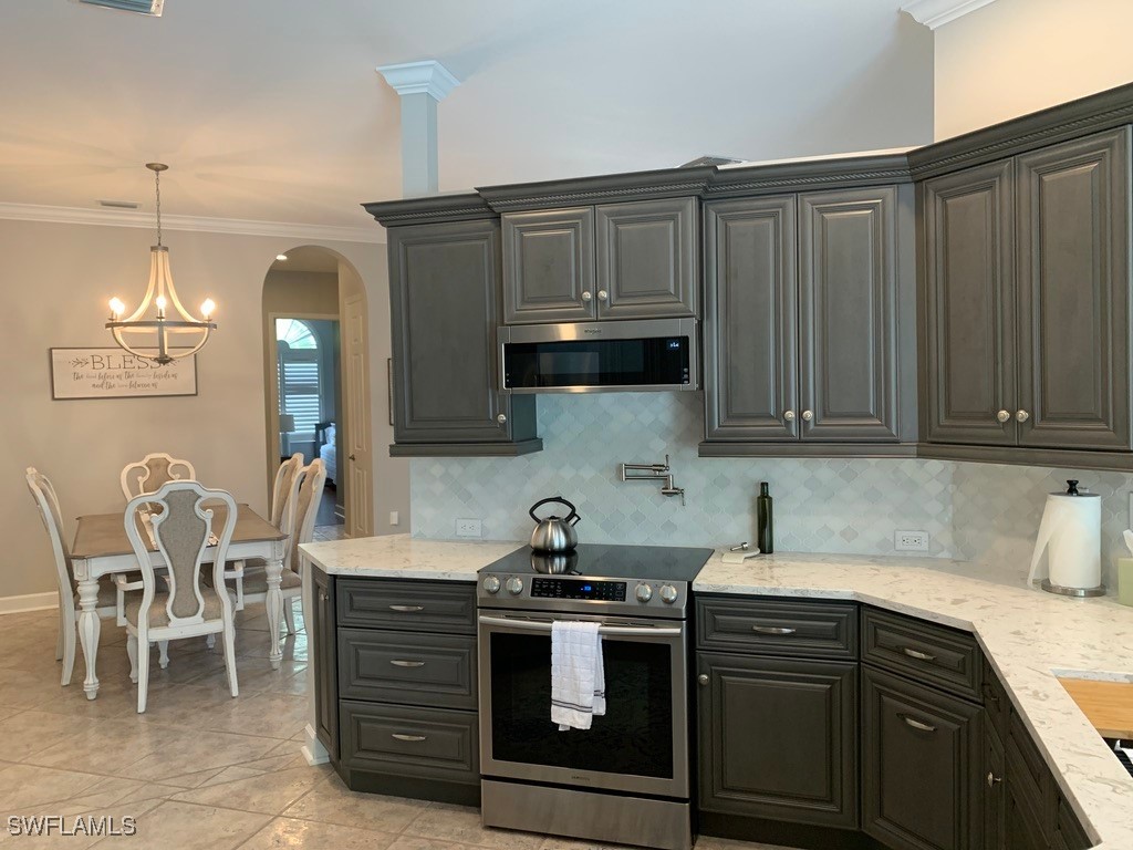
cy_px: 425
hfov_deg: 67.3
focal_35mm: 26
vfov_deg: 53.1
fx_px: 851
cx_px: 566
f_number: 1.8
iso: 160
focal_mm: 4.25
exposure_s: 1/60
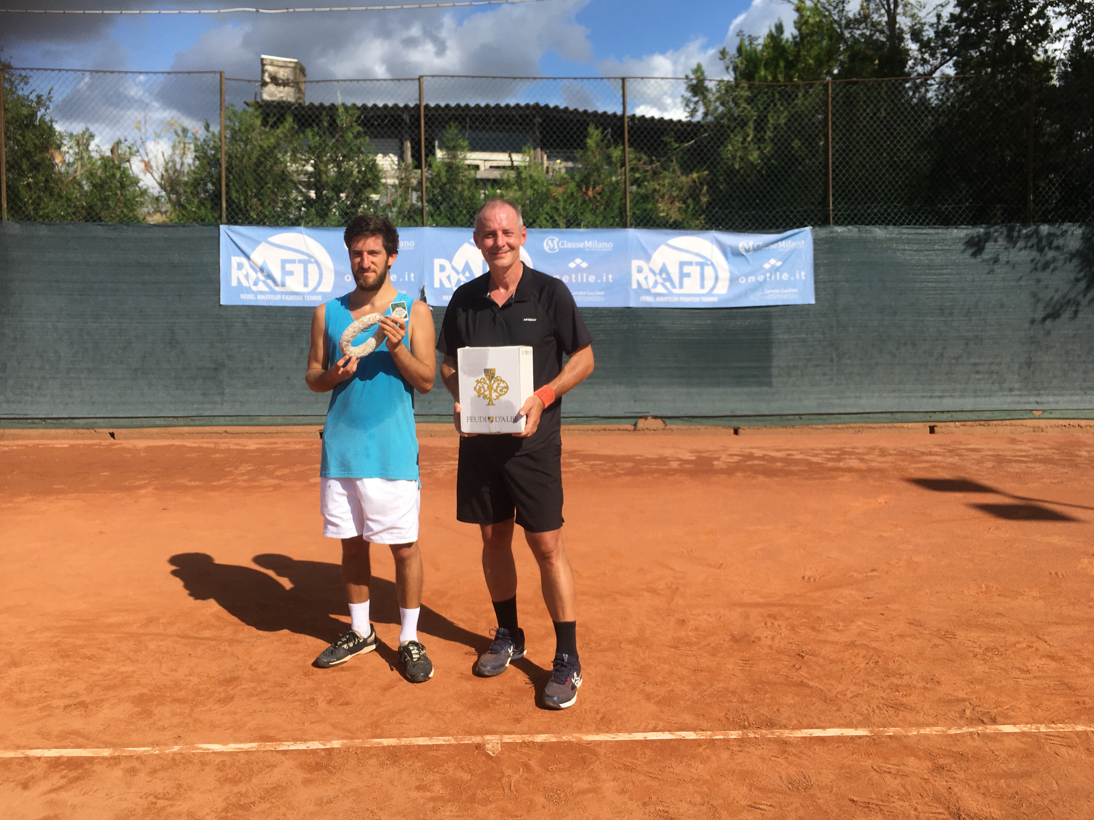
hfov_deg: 61.7
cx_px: 547
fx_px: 917
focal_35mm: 29
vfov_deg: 48.2
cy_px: 410
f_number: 2.2
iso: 25
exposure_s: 1/2137
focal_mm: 4.15
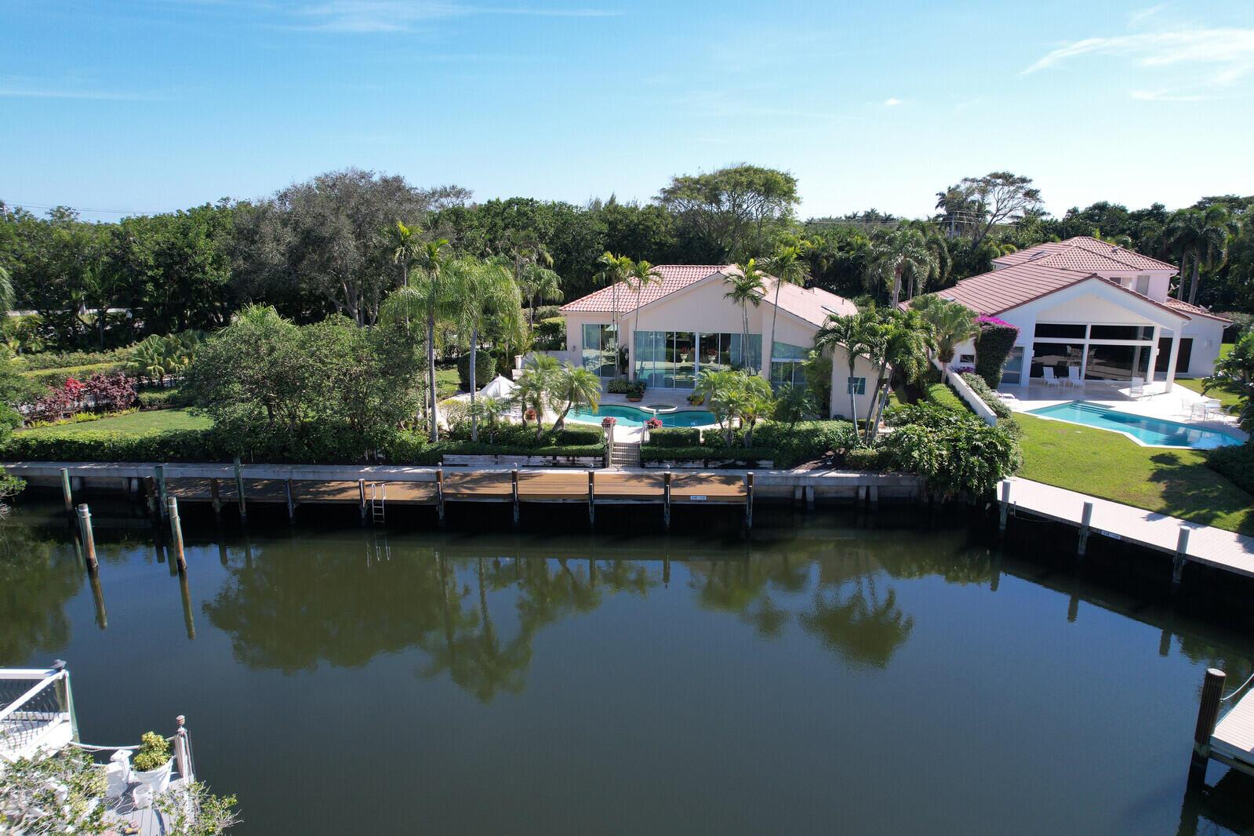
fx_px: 766
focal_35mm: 22
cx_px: 627
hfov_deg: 78.6
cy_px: 418
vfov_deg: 57.2
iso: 100
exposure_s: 1/1250
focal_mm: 8.38
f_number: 2.8
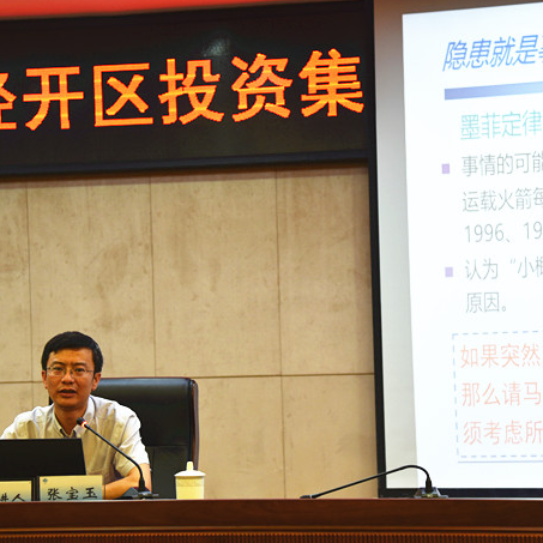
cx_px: 266
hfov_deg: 16.6
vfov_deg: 16.6
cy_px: 306
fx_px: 1863
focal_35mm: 105
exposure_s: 1/60
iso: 400
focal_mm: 70
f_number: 4
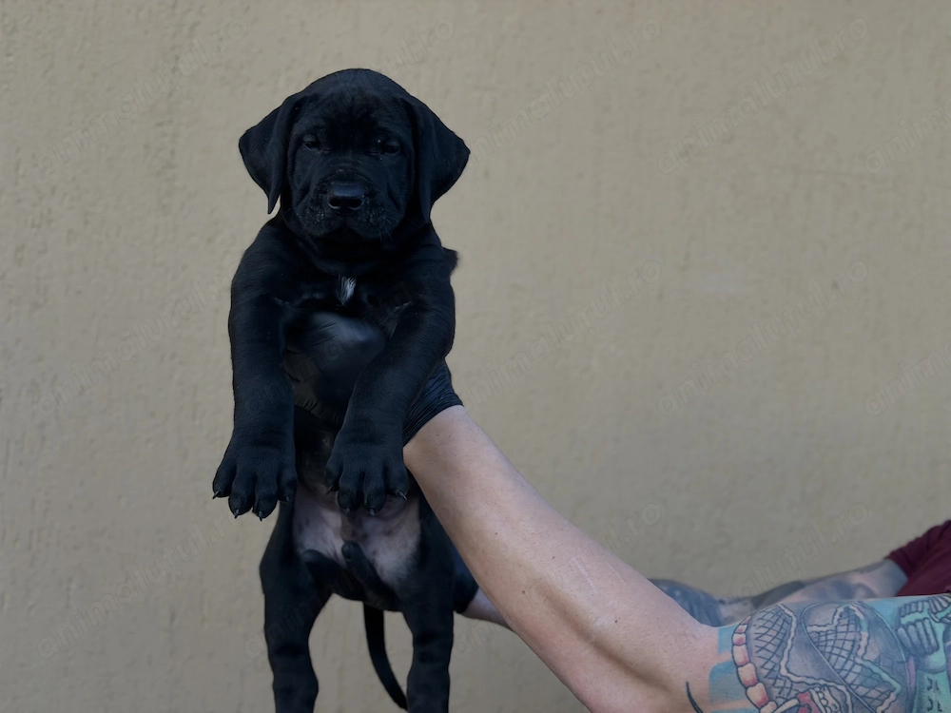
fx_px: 1319
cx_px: 476
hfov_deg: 39.7
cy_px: 356
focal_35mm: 48
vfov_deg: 30.3
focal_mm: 6.76
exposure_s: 1/132
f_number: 1.78
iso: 50
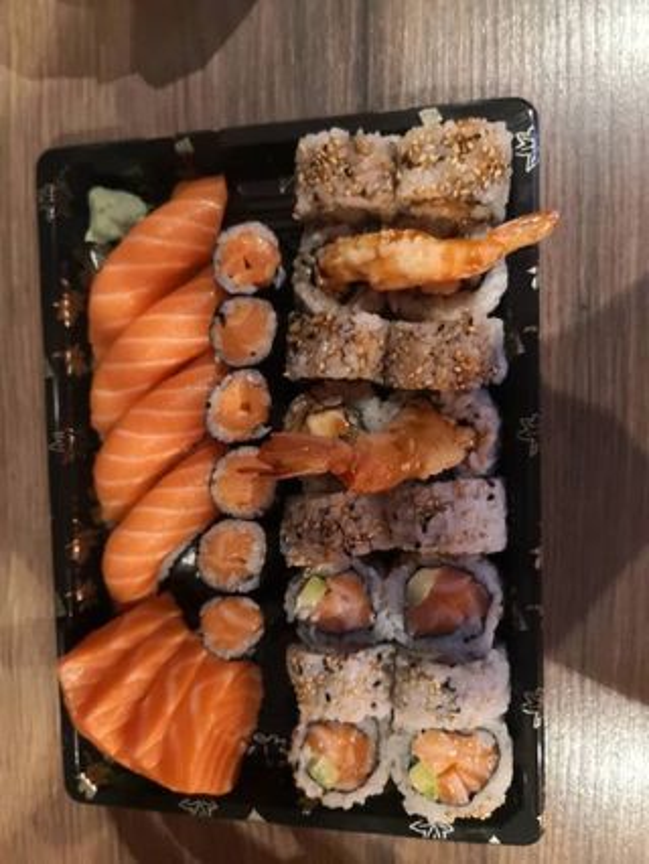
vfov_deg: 65.3
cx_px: 324
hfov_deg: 51.4
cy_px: 432
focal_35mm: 27
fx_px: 674
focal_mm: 3.95
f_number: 1.6
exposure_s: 1/33.3
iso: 640
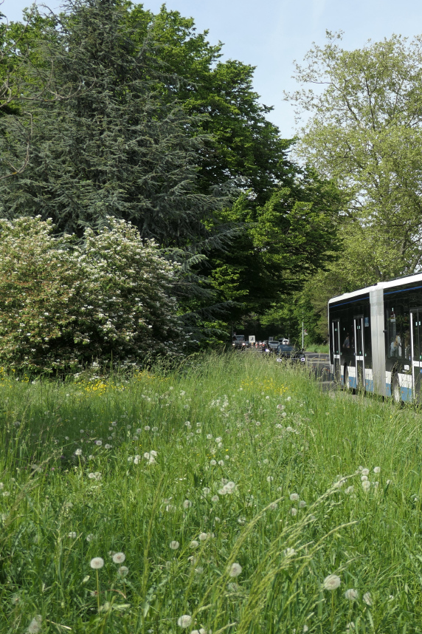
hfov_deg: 25.4
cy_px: 318
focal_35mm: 50
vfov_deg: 39.6
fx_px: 879
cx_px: 443
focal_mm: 12
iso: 125
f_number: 3.6
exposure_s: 1/800
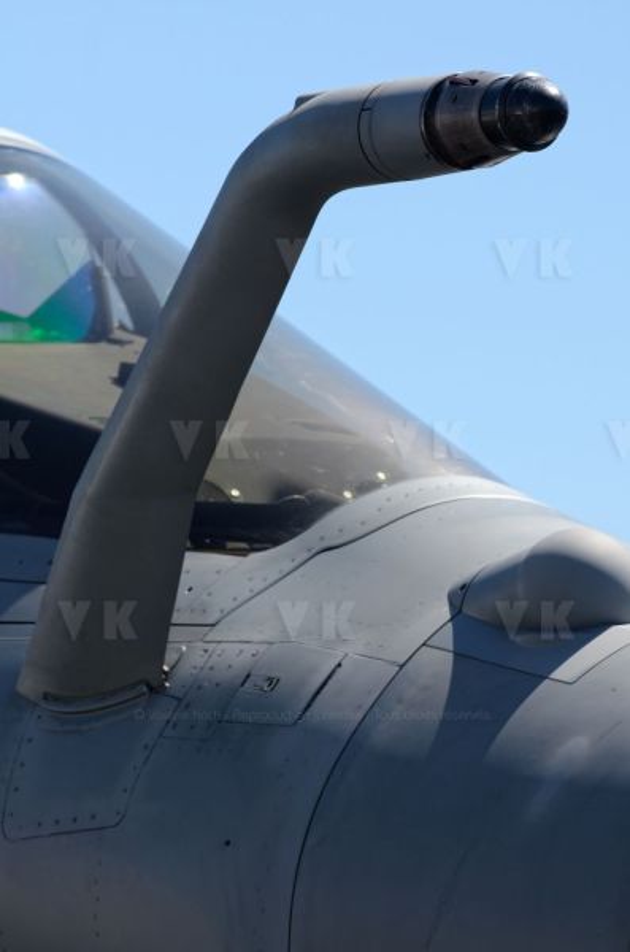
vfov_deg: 7.1
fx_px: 7718
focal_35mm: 292
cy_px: 476
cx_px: 315
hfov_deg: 4.7
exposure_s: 1/500
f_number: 8
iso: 100
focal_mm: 195
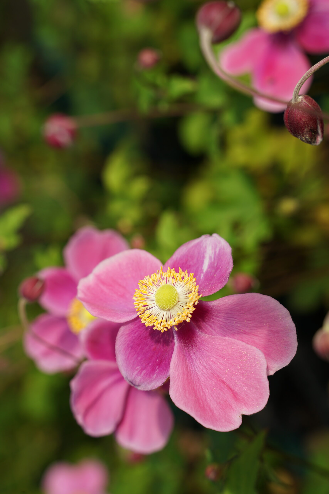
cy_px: 247
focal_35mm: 75
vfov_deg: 27.0
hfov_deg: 18.2
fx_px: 1028
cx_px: 164
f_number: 7.1
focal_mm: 75
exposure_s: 1/250
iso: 100
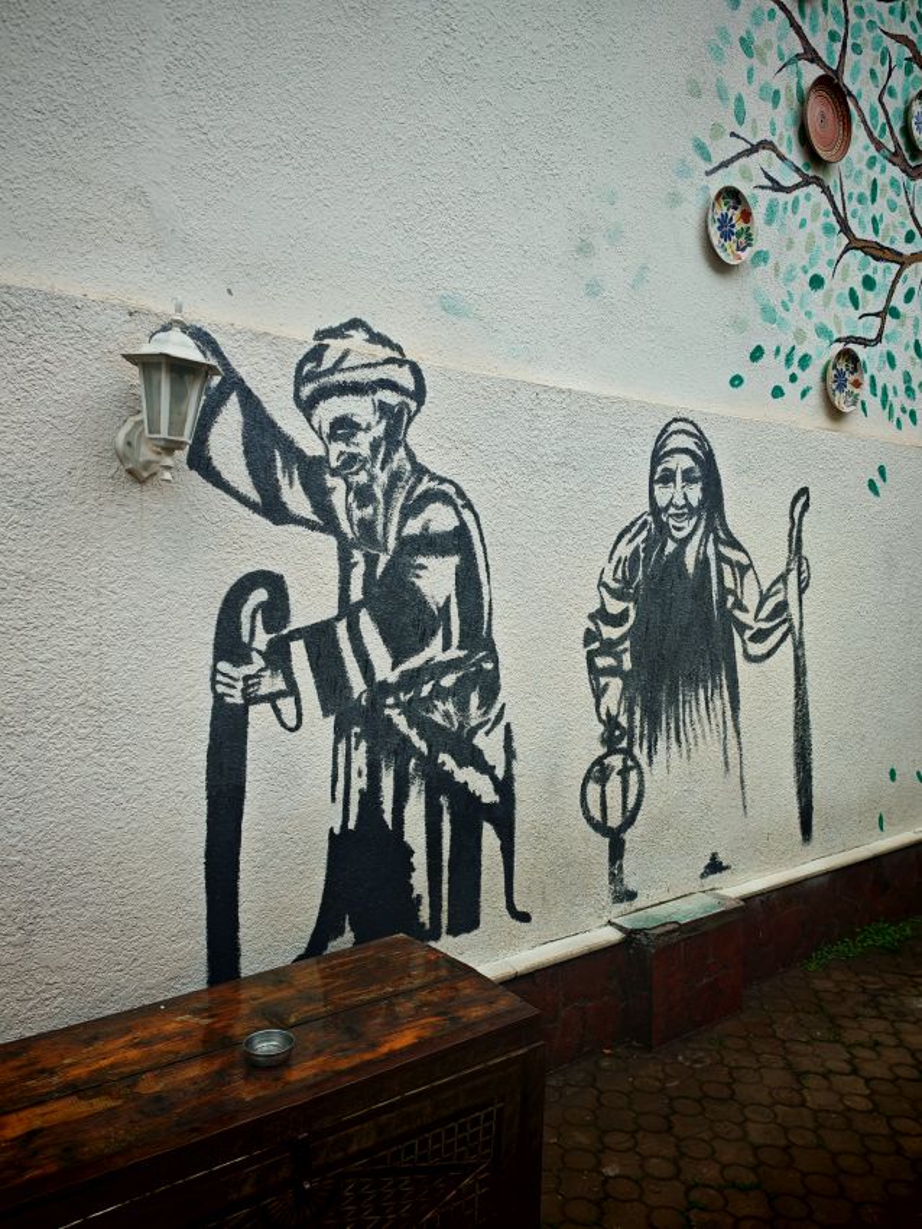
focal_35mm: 27
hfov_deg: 51.3
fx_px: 959
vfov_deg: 65.3
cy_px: 614
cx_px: 461
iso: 250
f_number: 1.4
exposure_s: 1/50
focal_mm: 6.83
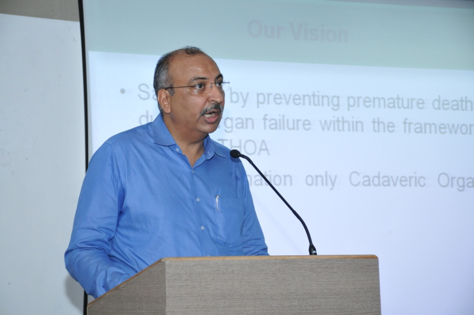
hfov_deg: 19.5
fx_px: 1381
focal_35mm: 105
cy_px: 158
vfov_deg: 13.0
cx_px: 237
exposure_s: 1/80
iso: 1600
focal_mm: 70
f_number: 5.6
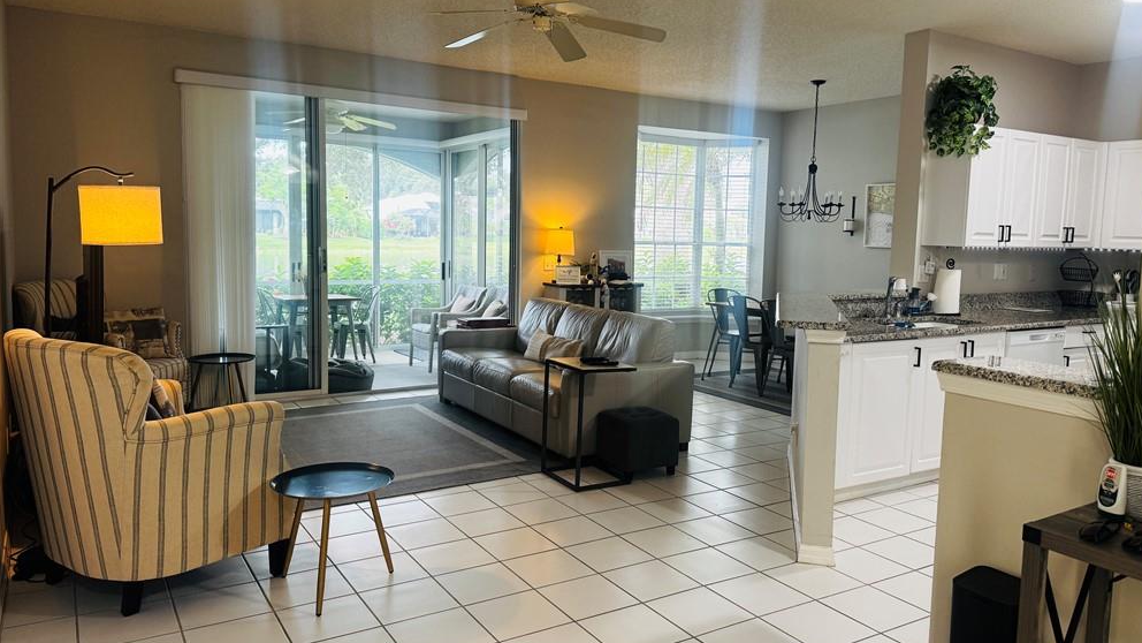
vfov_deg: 42.9
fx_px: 818
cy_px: 302
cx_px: 587
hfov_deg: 69.8
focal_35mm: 27
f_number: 1.78
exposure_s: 1/60
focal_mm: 6.76
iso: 125
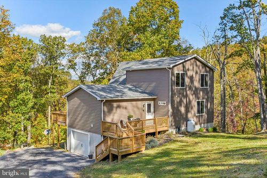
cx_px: 134
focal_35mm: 35
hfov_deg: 54.4
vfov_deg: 37.9
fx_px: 260
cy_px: 89
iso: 400
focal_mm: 35
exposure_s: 1/1000
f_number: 8
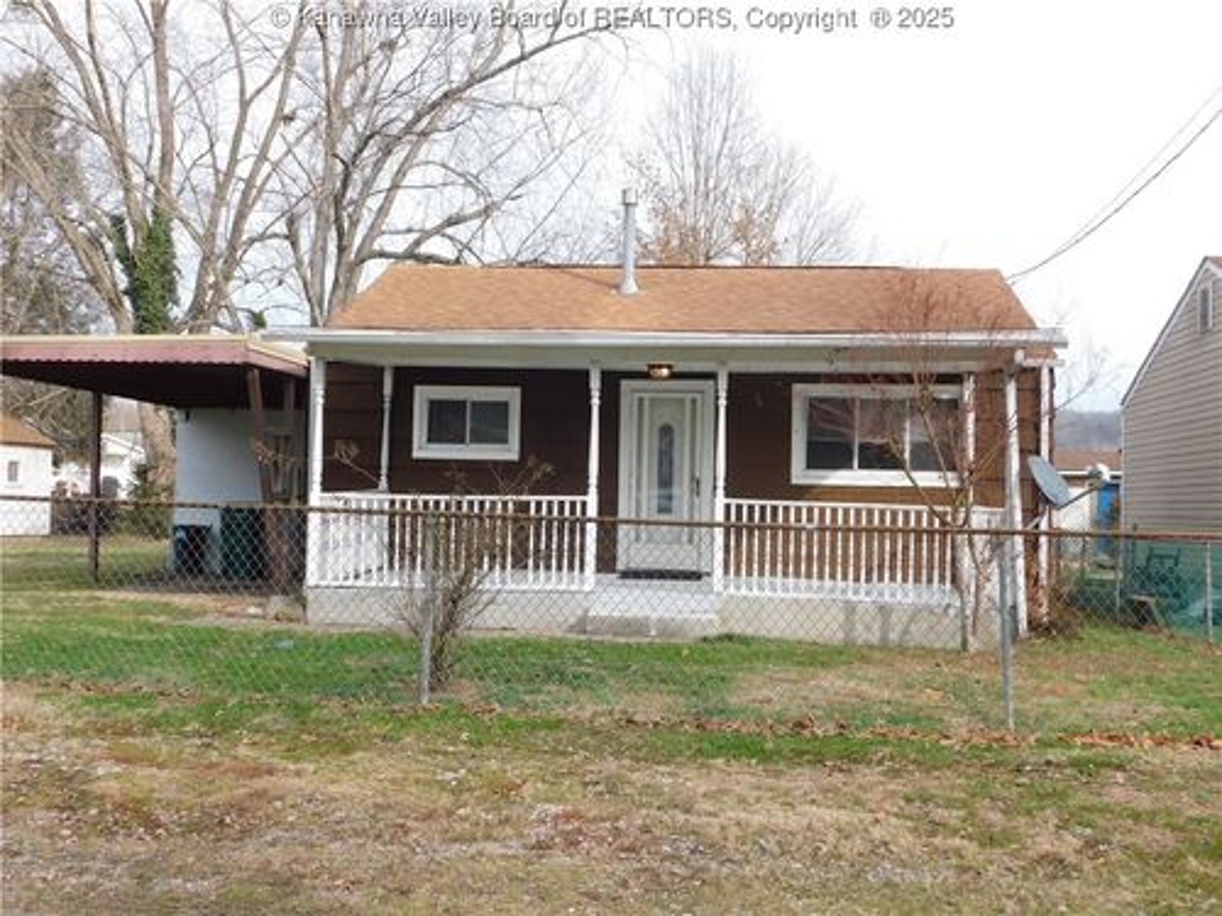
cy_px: 458
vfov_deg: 39.7
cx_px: 611
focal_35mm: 36
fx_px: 1271
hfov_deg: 51.4
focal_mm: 6.3
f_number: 3.5
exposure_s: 1/500
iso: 125
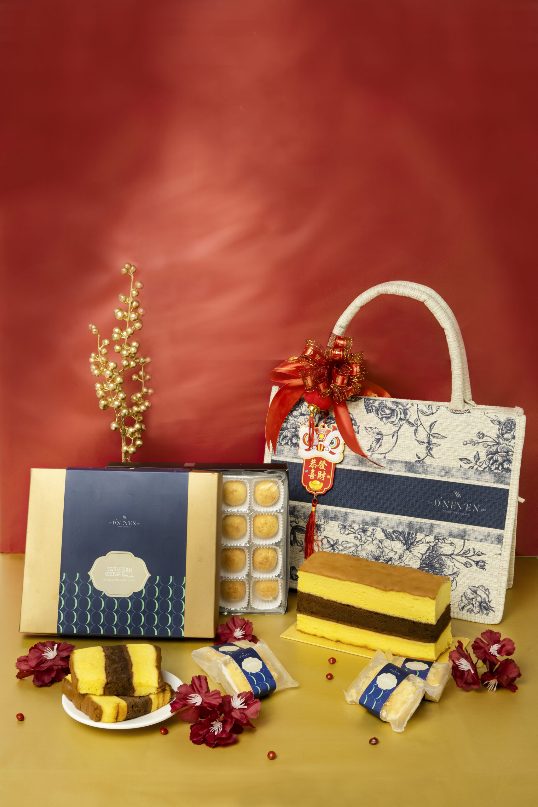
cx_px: 269
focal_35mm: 45
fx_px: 1009
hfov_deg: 29.9
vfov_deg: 43.6
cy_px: 404
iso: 400
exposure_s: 1/10
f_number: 6.3
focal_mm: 45
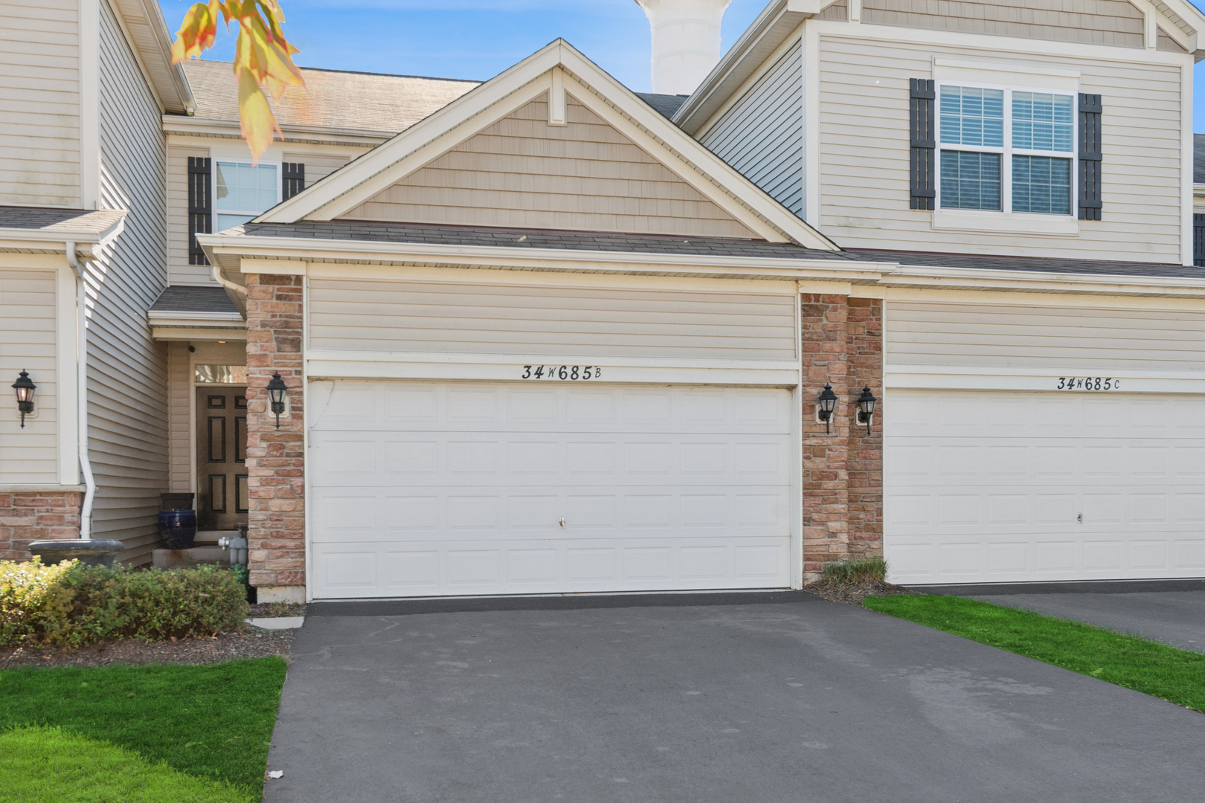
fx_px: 1104
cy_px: 402
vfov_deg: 40.0
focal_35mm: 33
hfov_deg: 57.2
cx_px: 602
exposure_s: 1/60
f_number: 8
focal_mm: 22
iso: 250
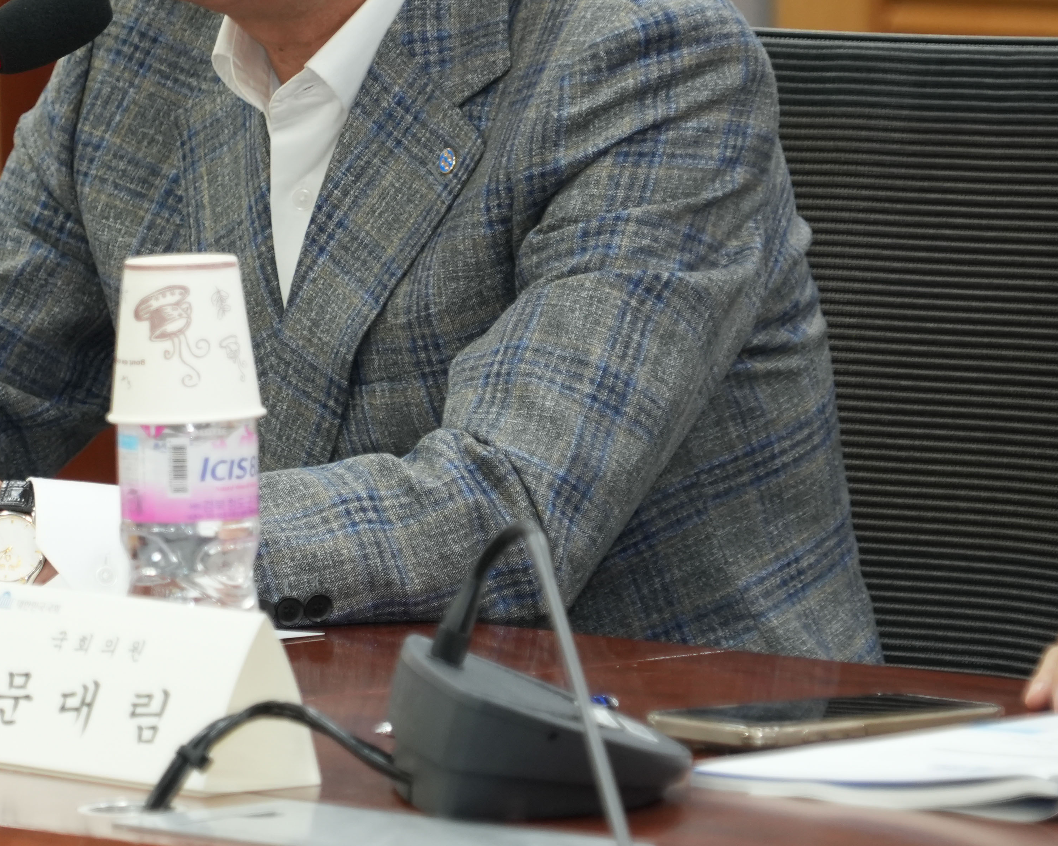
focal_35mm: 346
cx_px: -7
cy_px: 229
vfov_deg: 4.5
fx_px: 10834
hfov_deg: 5.6
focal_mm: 157
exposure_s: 1/125
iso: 1250
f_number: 6.3
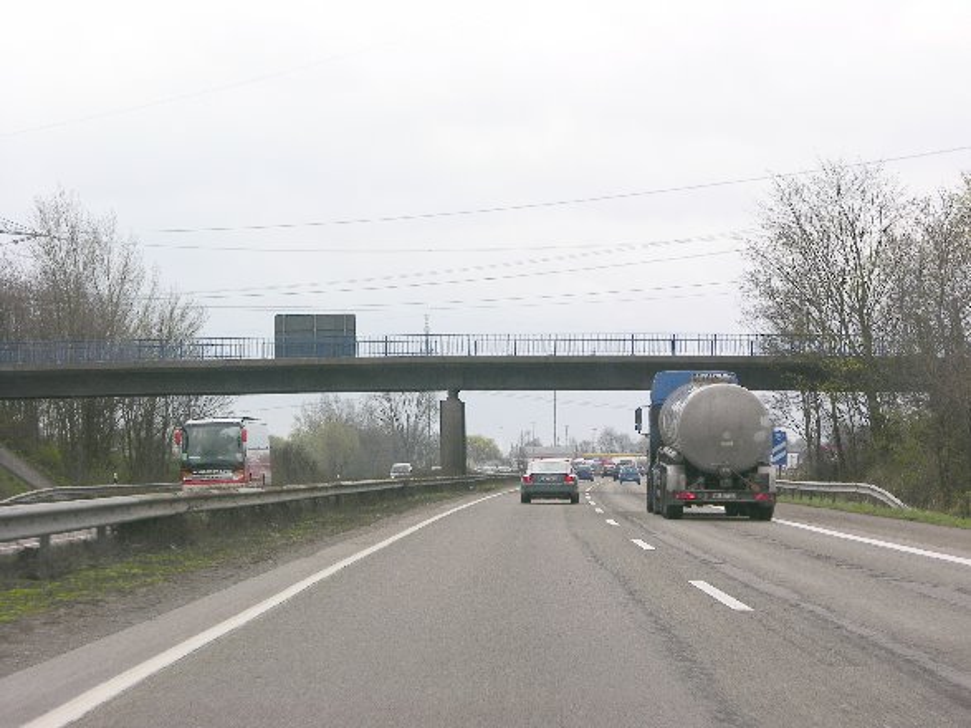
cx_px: 486
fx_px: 3365
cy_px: 364
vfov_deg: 12.3
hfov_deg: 16.4
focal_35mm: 120
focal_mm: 29.5
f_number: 5.9
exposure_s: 1/174
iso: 50
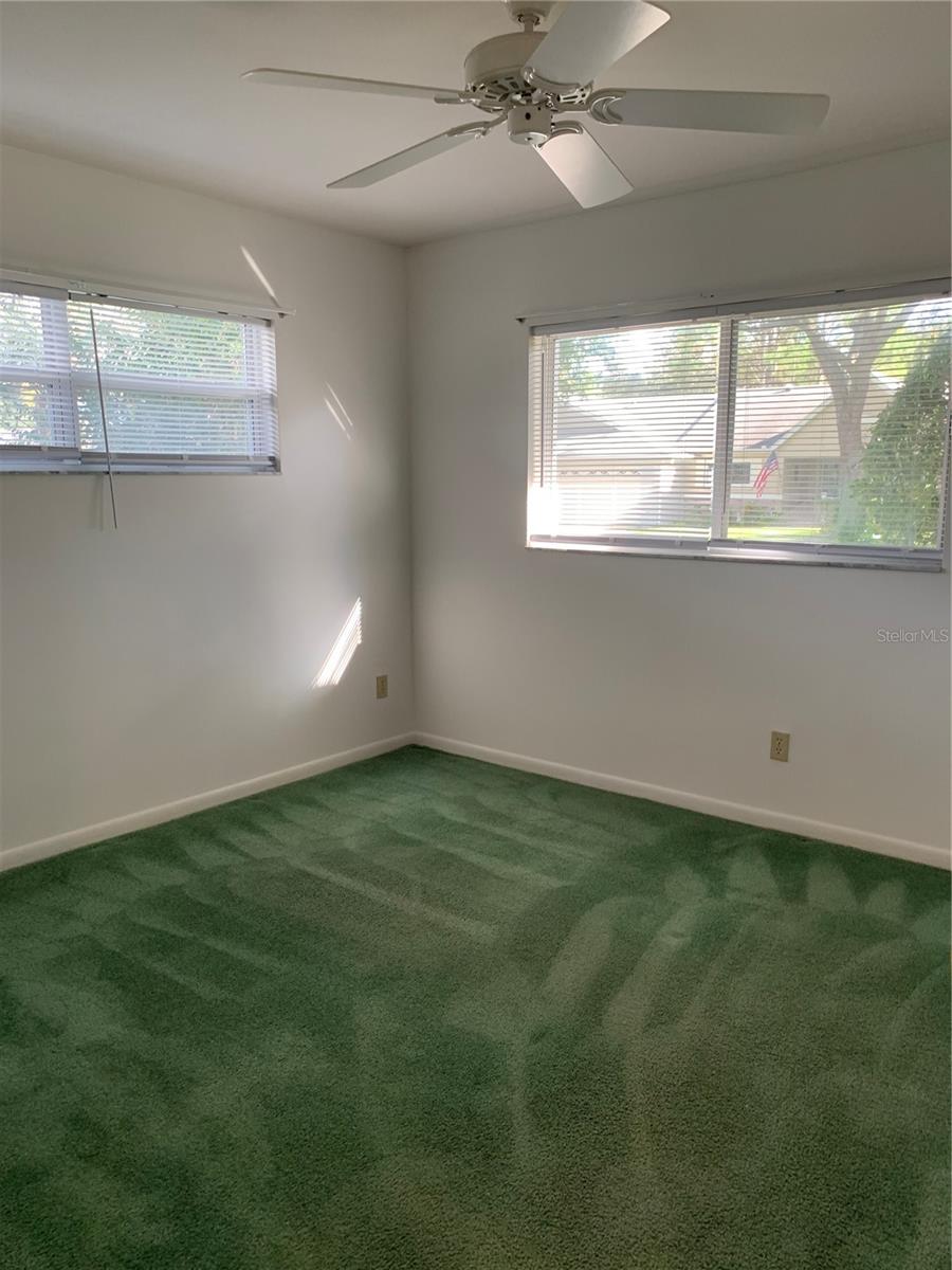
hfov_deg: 53.1
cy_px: 635
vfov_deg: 67.3
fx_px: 953
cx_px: 476
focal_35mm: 26
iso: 100
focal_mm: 4.25
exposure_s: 1/88
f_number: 1.8
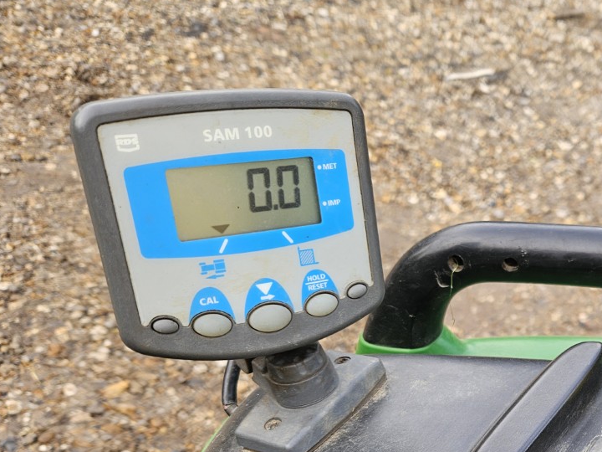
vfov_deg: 30.2
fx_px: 800
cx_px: 529
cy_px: 403
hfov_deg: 38.7
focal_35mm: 46
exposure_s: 1/133
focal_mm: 5.4
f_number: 1.8
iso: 25
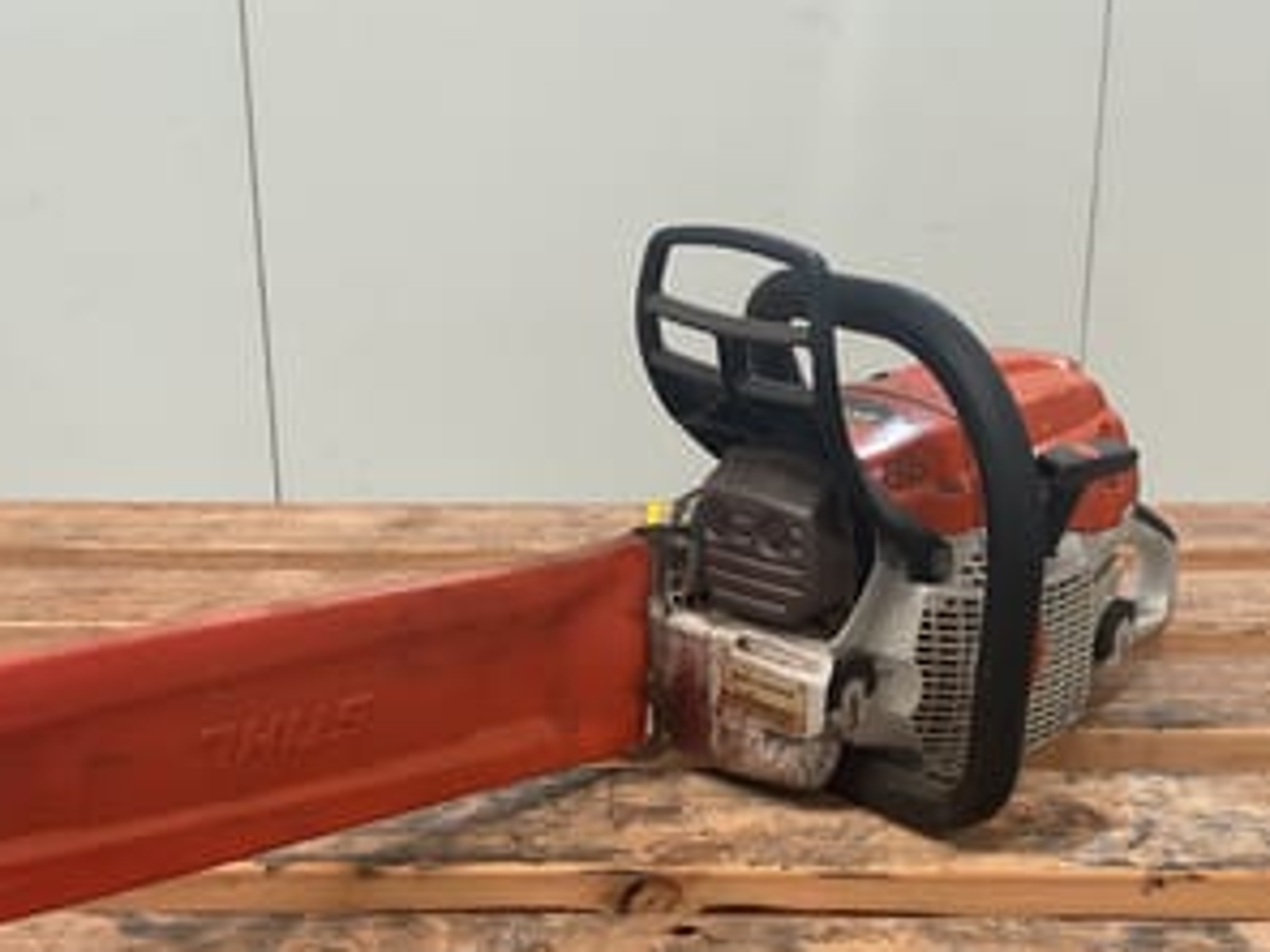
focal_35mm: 49
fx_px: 1798
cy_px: 714
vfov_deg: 29.2
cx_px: 622
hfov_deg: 38.9
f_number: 1.8
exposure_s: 1/60
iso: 125
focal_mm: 3
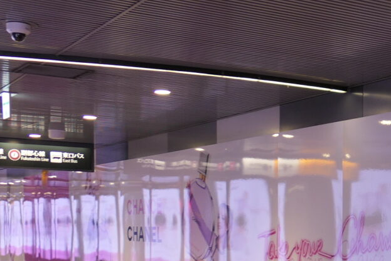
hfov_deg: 25.6
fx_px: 803
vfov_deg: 17.8
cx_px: 416
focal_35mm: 74
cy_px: 279
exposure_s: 1/80
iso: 125
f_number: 1.4
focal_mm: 8.8
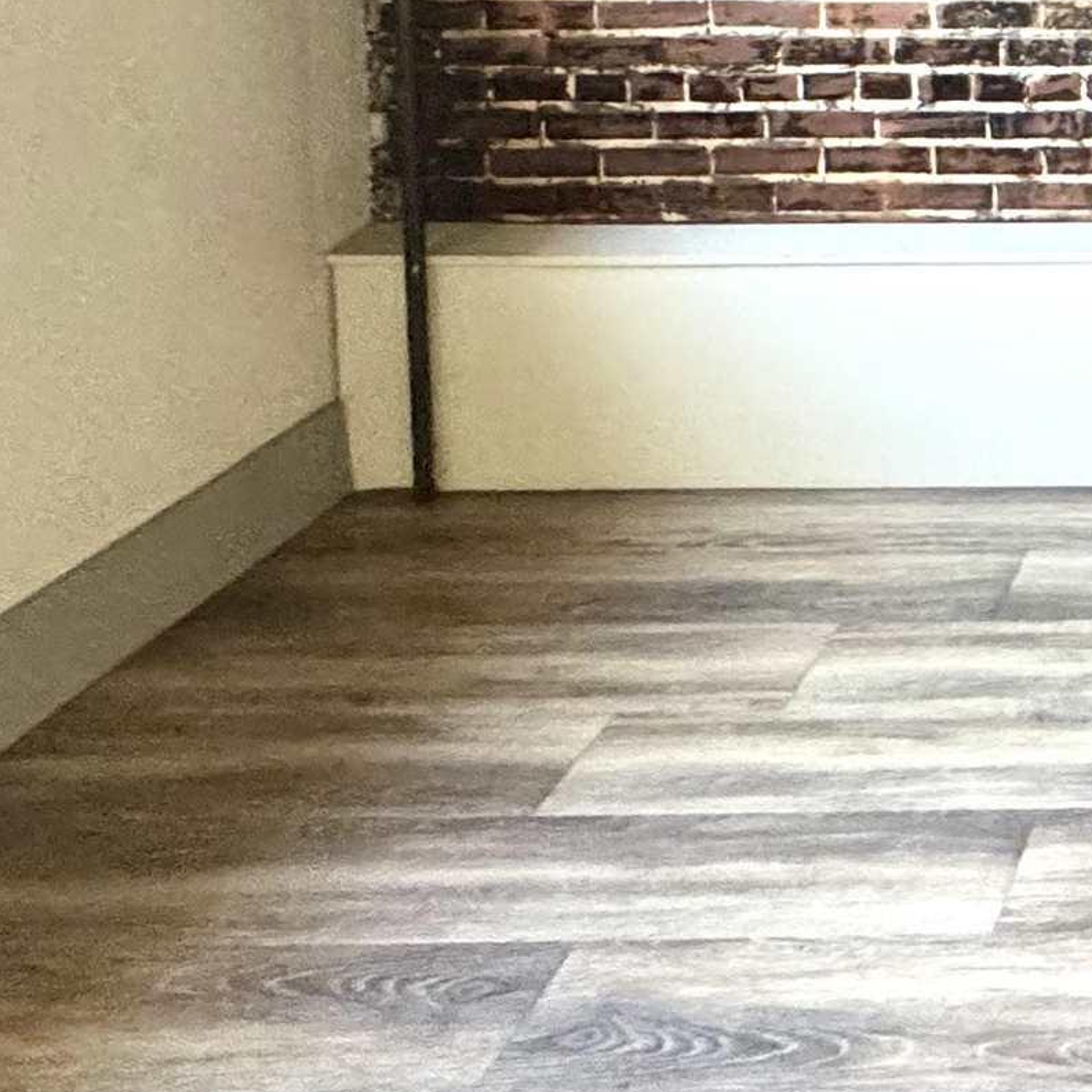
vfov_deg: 30.2
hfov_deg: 27.5
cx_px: 1521
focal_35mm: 48
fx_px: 1713
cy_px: -212
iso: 500
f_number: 2.2
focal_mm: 2.22
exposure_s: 1/60
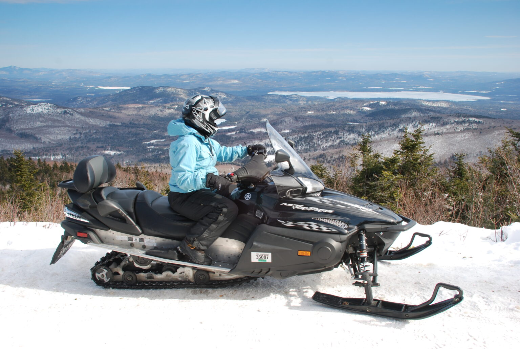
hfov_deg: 61.8
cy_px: 174
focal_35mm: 30
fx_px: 434
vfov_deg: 43.8
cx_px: 260
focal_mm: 20
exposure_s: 1/100
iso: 100
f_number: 9
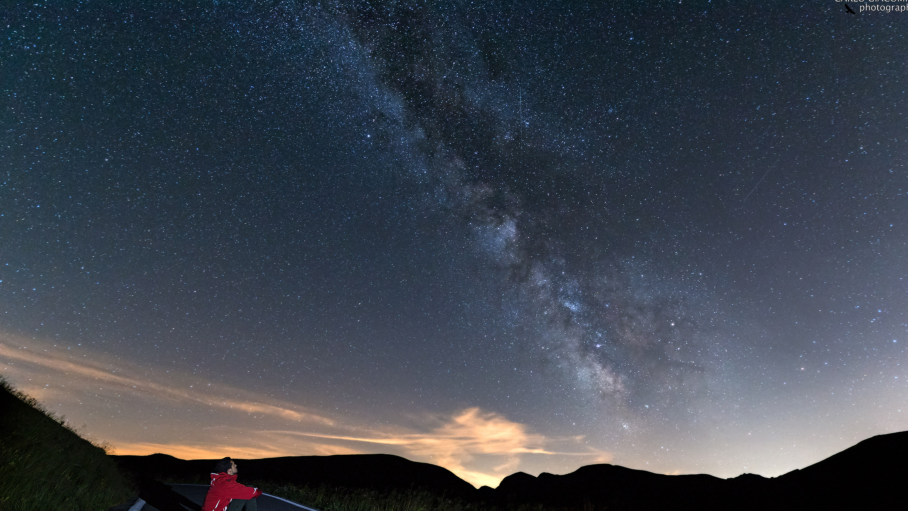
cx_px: 460
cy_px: 298
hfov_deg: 99.4
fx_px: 385
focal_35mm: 16
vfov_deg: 66.6
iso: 2000
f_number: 2.8
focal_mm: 15
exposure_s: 20
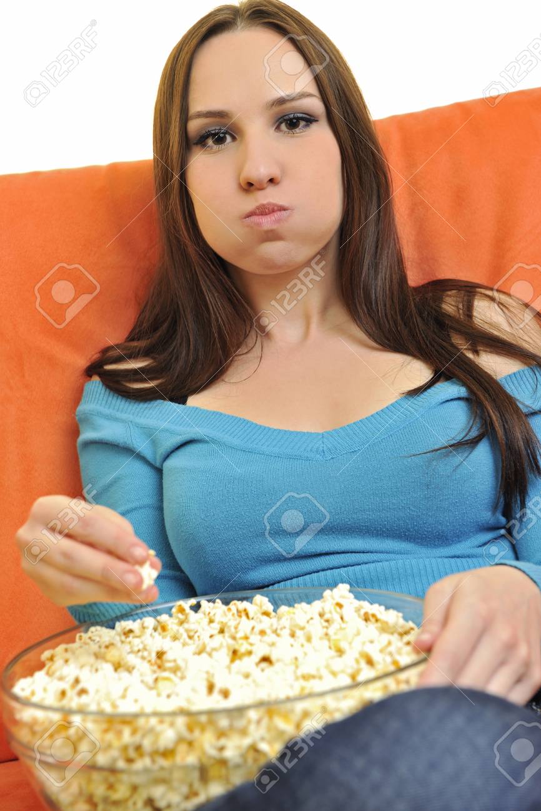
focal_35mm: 66
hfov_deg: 20.6
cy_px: 406
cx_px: 270
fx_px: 1488
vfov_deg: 30.5
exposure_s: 1/160
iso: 50
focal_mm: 66
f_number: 6.3
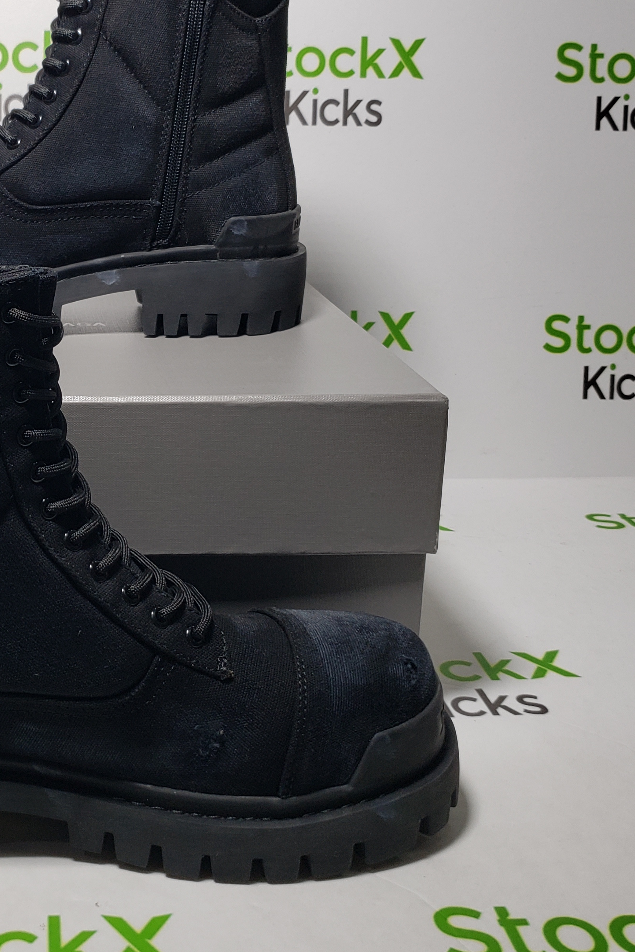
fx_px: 1191
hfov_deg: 28.7
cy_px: 378
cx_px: 61
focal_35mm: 45
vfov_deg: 43.4
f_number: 1.5
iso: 50
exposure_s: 1/426
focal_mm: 4.3
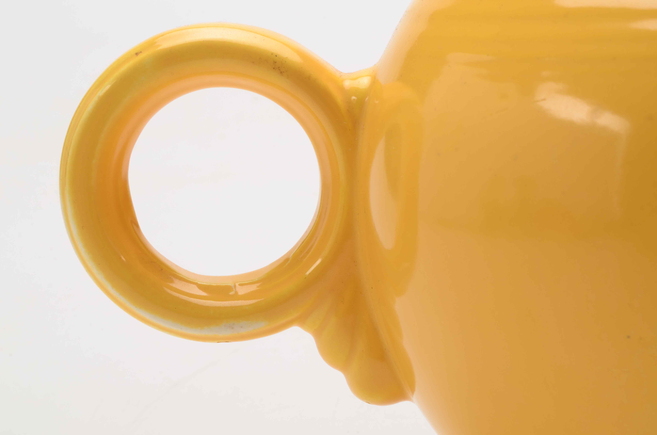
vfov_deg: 16.5
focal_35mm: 82
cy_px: 218
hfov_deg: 24.7
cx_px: 328
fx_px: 1503
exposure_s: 1/160
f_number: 25
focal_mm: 55
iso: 100
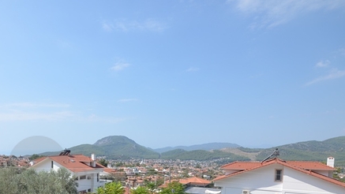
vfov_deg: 41.1
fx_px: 238
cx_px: 104
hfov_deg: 69.0
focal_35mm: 26
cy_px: 173
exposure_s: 1/250
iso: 100
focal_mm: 10
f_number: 8
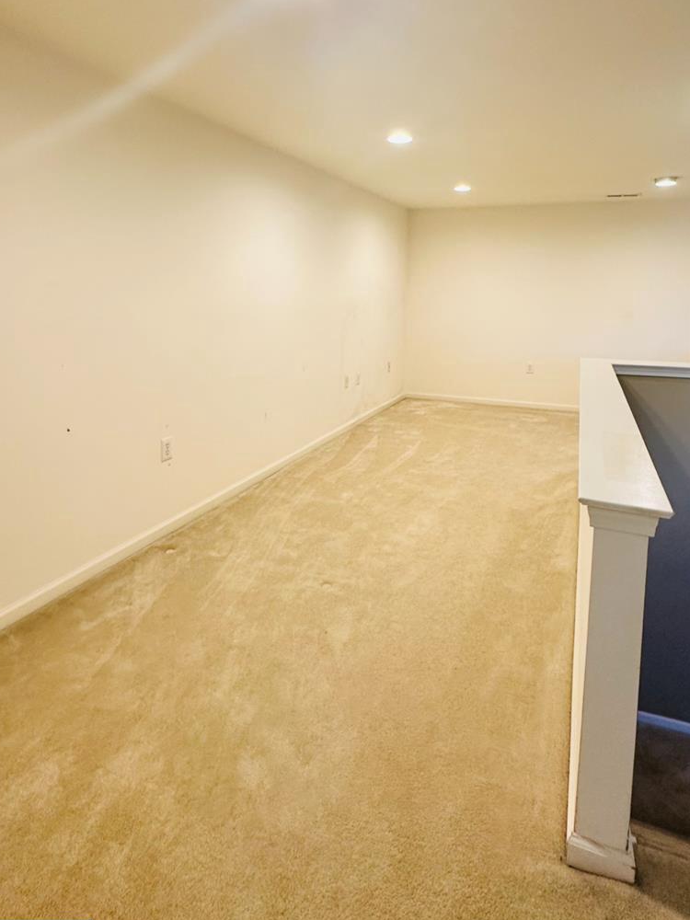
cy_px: 304
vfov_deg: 76.4
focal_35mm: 21
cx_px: 385
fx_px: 558
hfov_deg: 63.3
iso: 160
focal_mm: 2.22
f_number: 2.2
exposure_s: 1/60
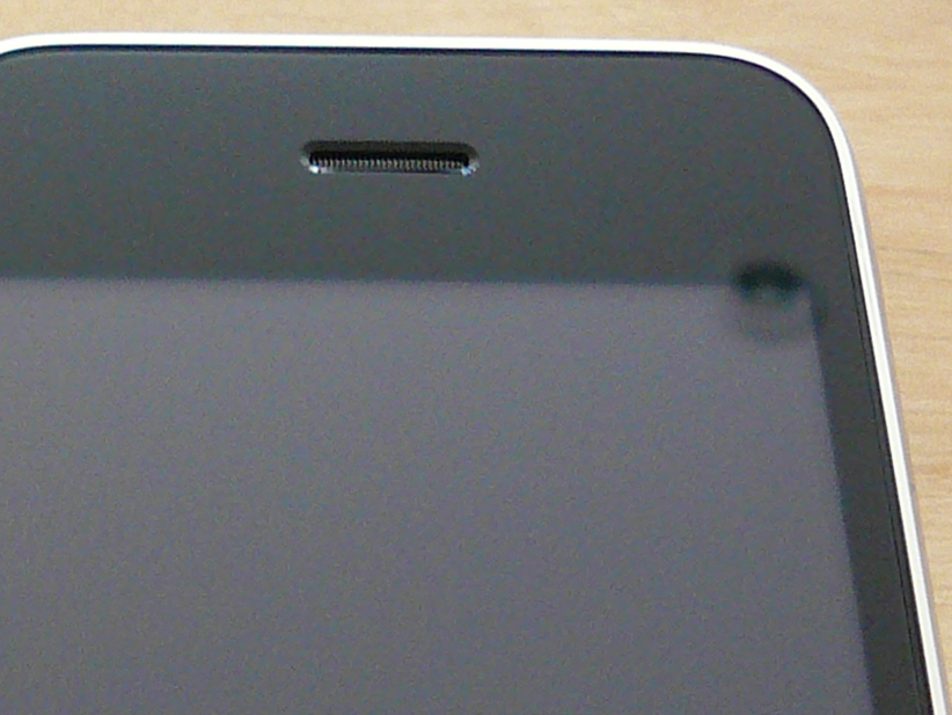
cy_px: 997
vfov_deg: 13.0
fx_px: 2999
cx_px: -96
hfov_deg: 17.4
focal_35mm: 109
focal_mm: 5.2
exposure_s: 1/30
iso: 200
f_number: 2.8
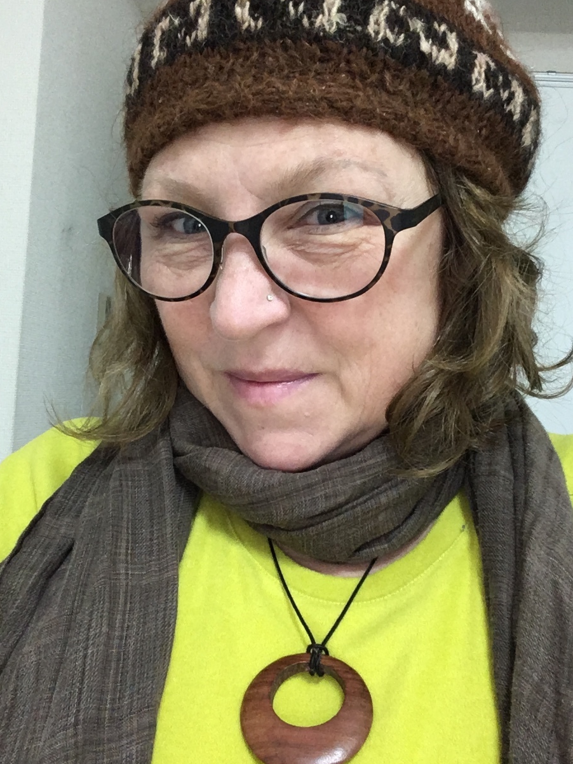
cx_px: 302
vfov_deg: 55.3
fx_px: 728
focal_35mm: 33
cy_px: 371
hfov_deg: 42.9
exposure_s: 1/33
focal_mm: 2.15
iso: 200
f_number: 2.4
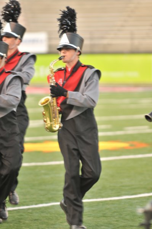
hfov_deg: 4.6
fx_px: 1903
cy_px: 114
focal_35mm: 300
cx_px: 76
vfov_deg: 6.9
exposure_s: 1/100
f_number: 2.8
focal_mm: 200
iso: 200
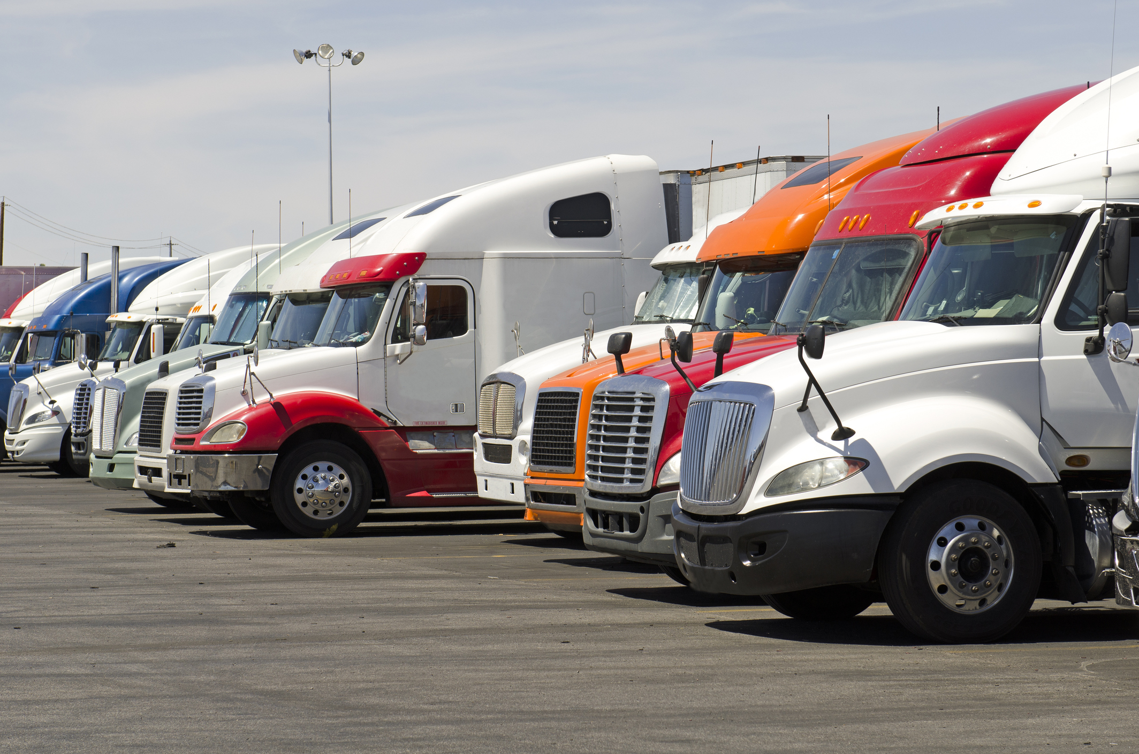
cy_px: 377
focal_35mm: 105
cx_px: 570
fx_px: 3315
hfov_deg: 19.5
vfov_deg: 13.0
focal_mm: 70
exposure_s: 1/400
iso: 100
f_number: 8
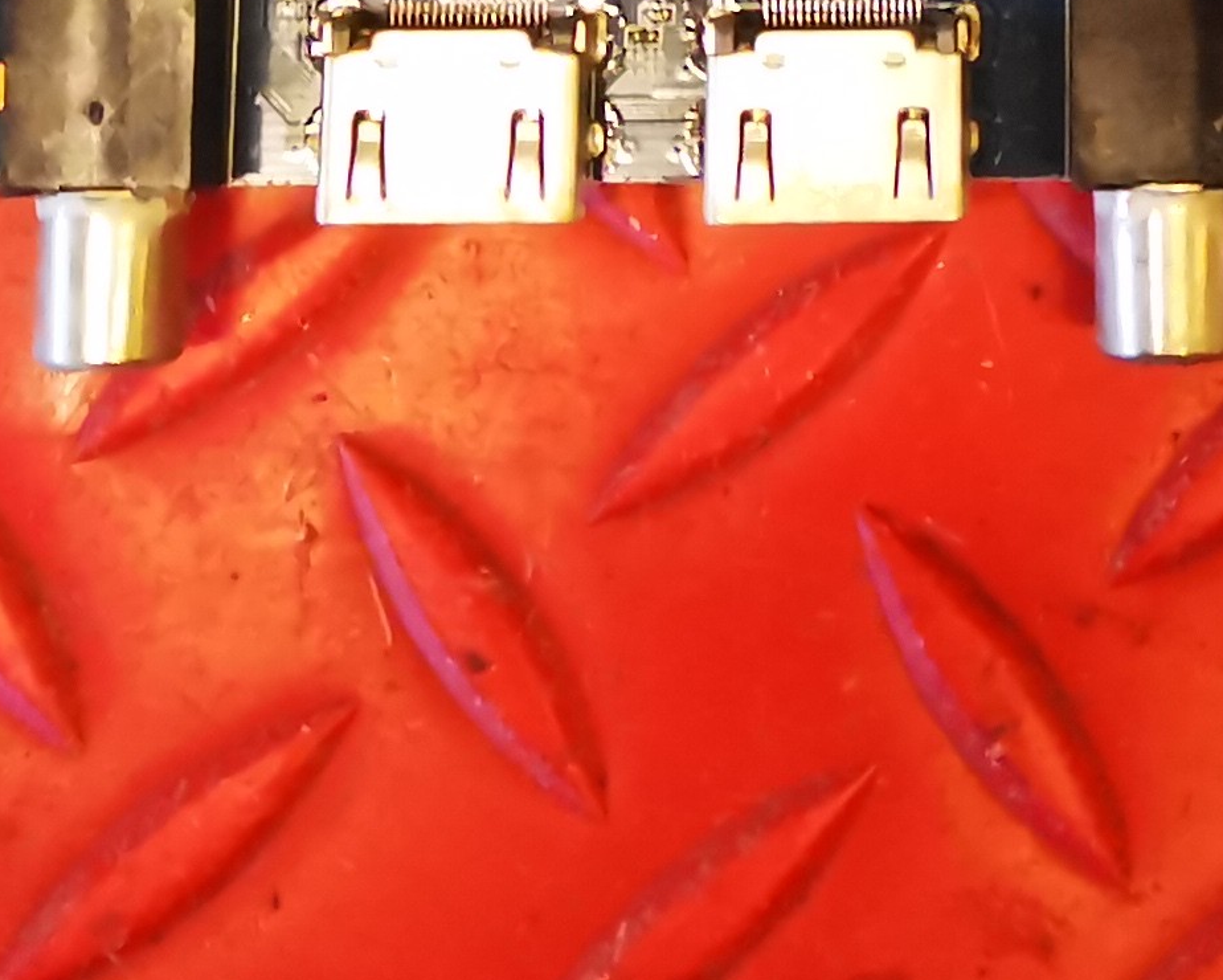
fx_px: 3766
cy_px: -772
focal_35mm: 104
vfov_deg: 13.4
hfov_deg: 18.1
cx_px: 1140
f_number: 1.8
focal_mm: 5.58
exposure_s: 1/25
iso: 1600
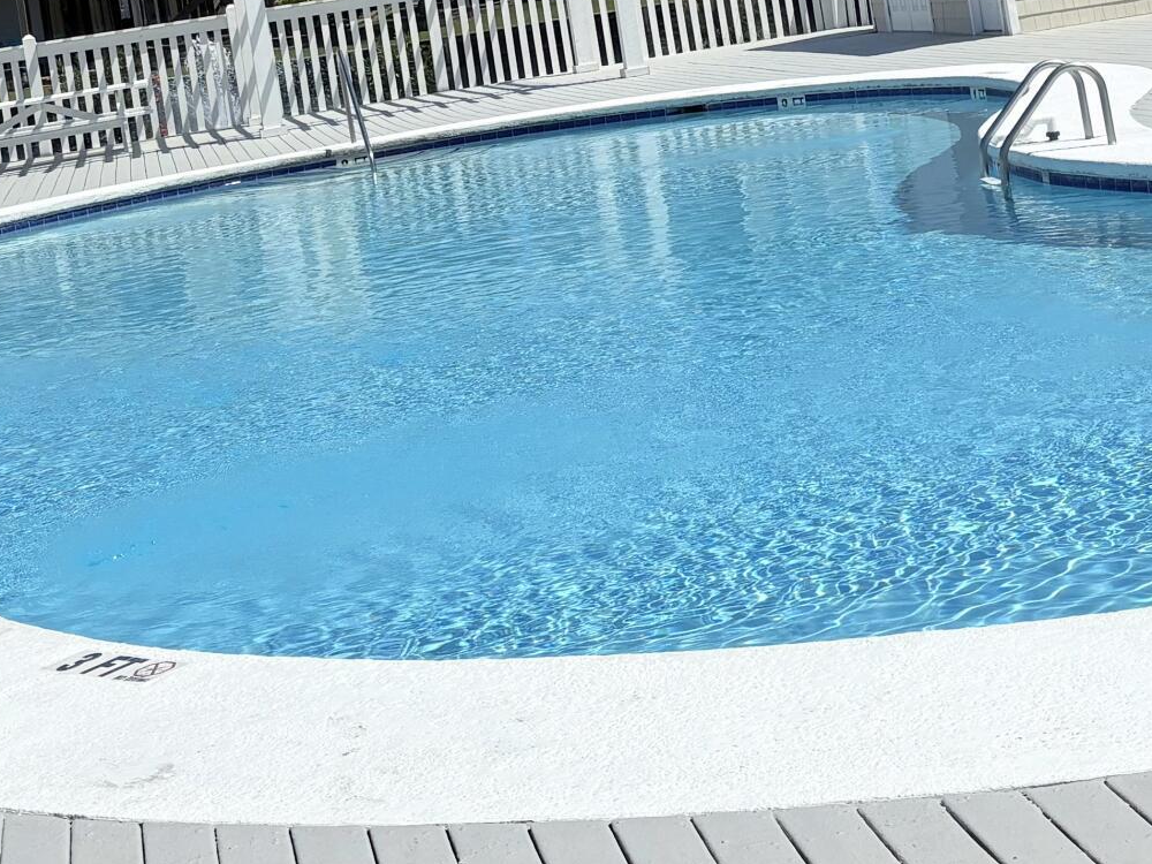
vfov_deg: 18.3
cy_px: -67
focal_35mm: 78
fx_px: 2596
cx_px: 660
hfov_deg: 25.0
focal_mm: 5.96
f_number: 1.6
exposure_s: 1/8850
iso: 50
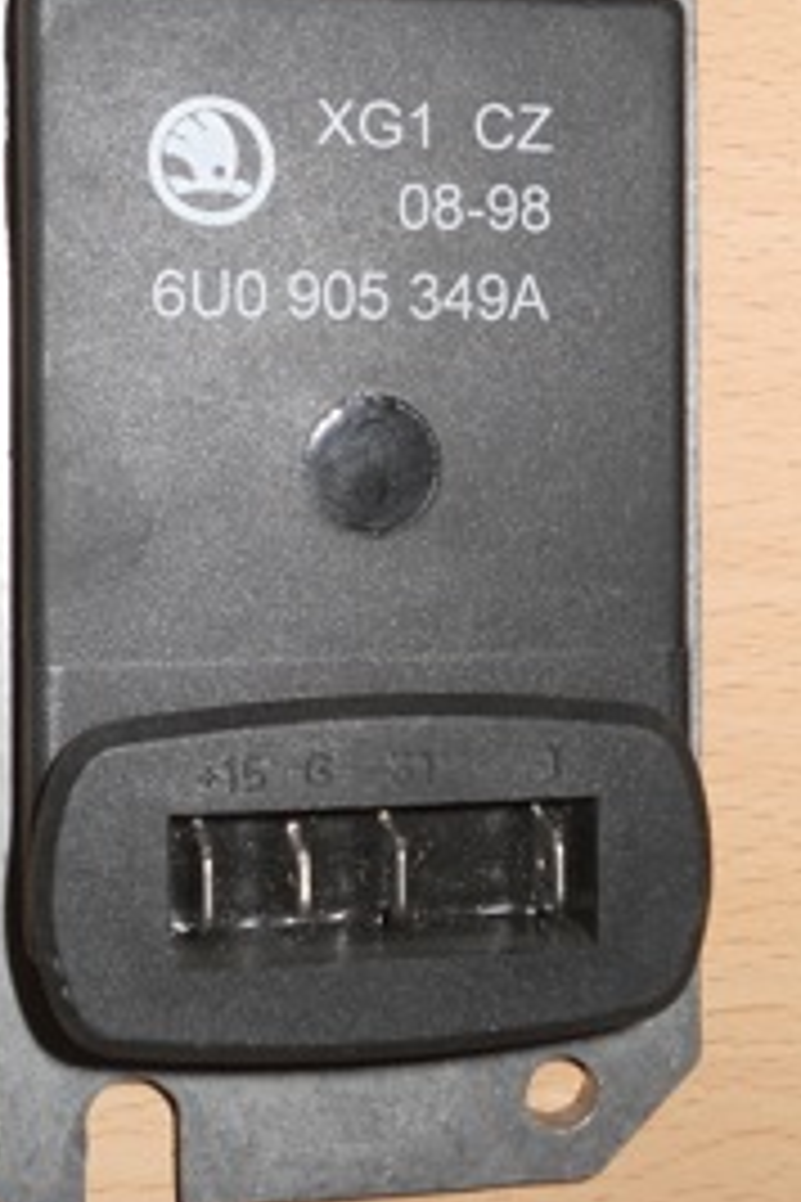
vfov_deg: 31.2
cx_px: 346
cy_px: 410
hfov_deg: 21.2
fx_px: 2136
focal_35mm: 64
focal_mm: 6.72
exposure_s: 1/30
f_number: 5.5
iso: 80
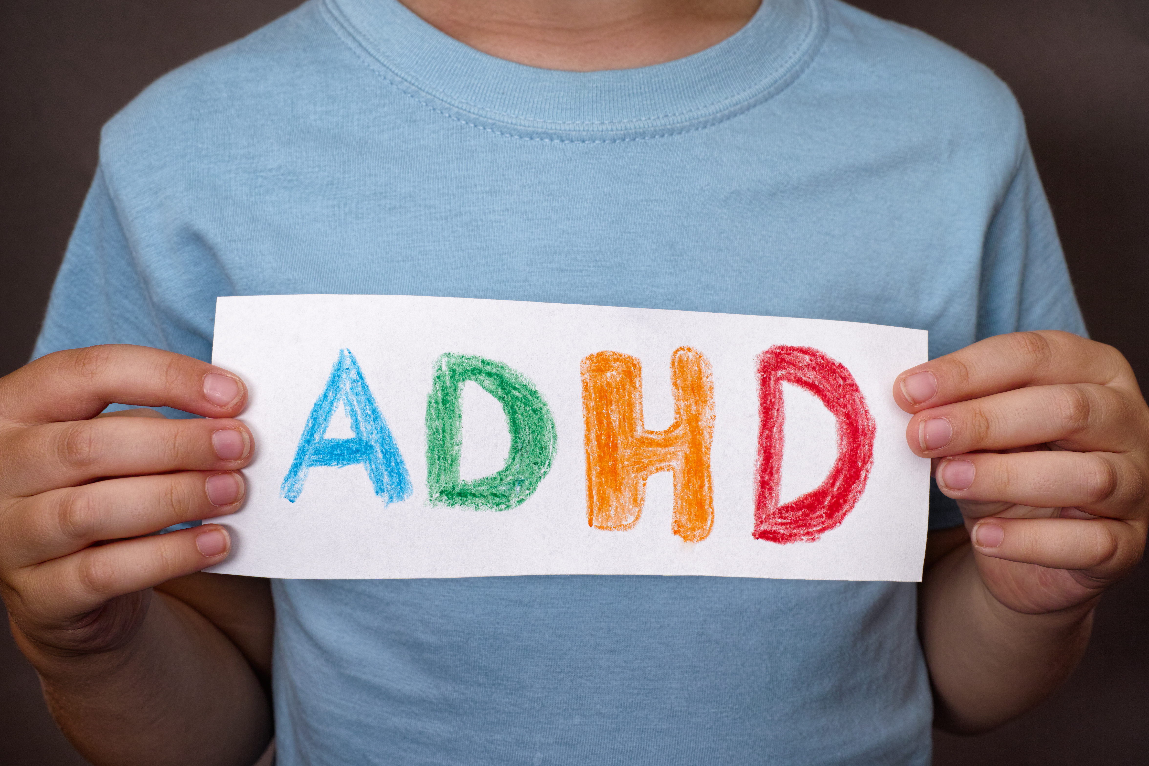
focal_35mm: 75
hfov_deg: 27.0
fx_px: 2394
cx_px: 574
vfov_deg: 18.2
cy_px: 383
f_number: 10
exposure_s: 1/200
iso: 100
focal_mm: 50
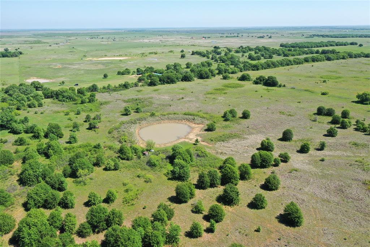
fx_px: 288
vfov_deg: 46.4
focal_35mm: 28
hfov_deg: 65.5
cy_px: 124
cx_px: 185
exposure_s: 1/240
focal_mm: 10.26
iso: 100
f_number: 6.3
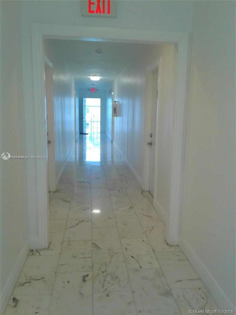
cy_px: 158
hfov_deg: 42.9
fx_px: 300
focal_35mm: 33
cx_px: 118
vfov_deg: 55.4
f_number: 2.2
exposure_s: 1/50
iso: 50
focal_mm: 3.3
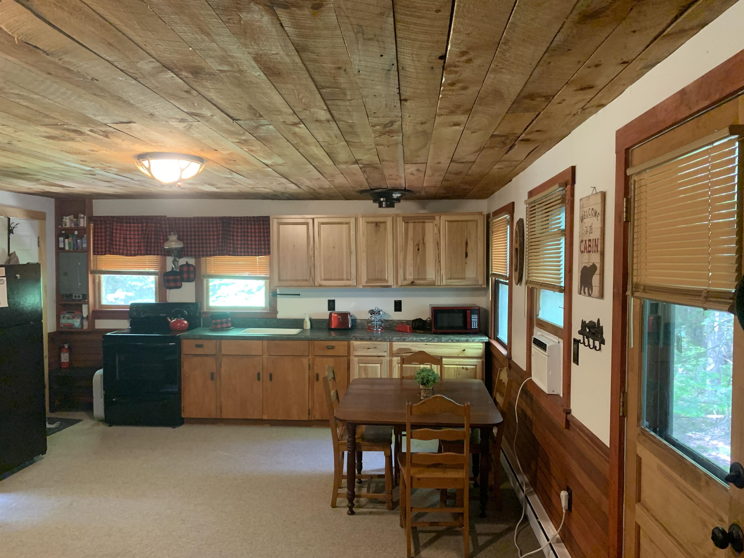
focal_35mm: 26
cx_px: 372
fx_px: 559
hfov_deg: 67.3
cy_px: 279
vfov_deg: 53.1
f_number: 1.8
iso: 400
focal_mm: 4.25
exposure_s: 1/40
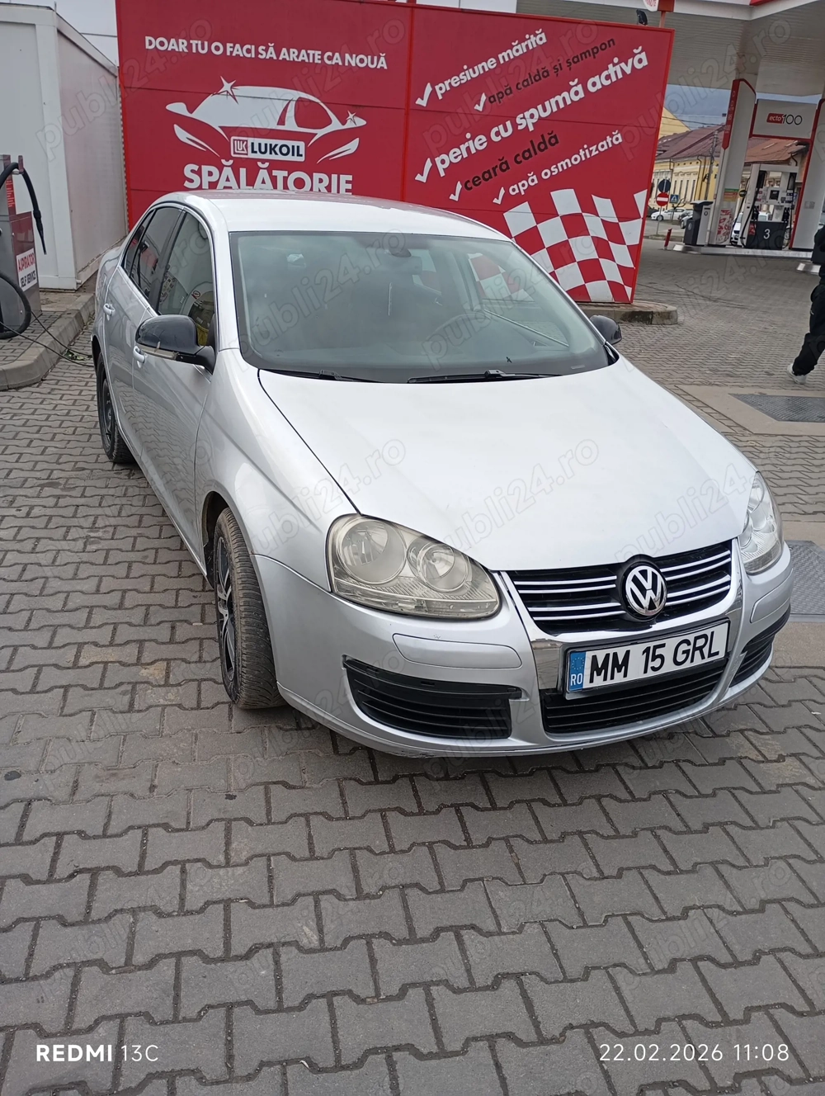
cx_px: 412
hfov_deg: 49.9
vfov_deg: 63.4
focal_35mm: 28
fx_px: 887
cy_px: 548
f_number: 1.8
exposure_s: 1/304
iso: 103
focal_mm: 4.27
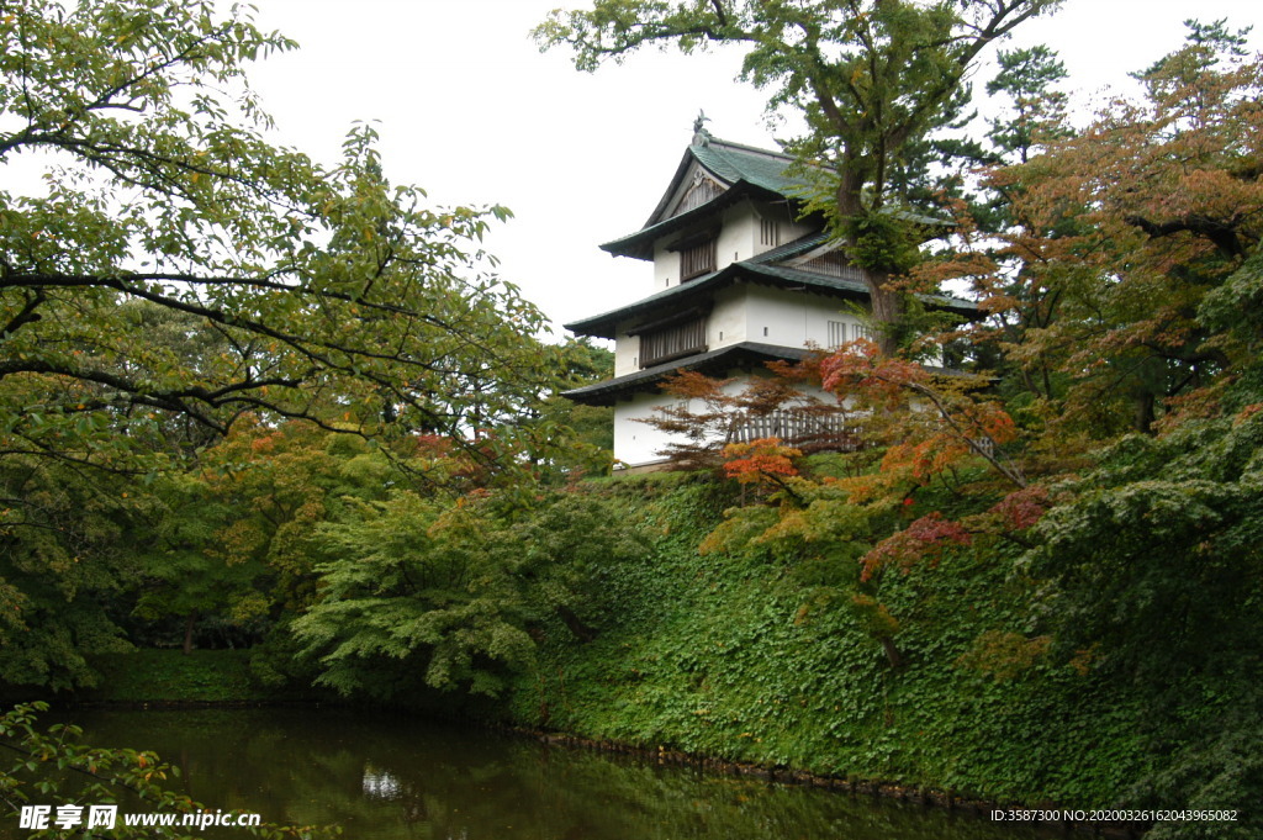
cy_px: 420
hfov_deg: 53.2
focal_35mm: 36
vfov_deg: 36.8
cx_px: 632
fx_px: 1262
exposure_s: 1/50
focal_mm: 24
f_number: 5.6
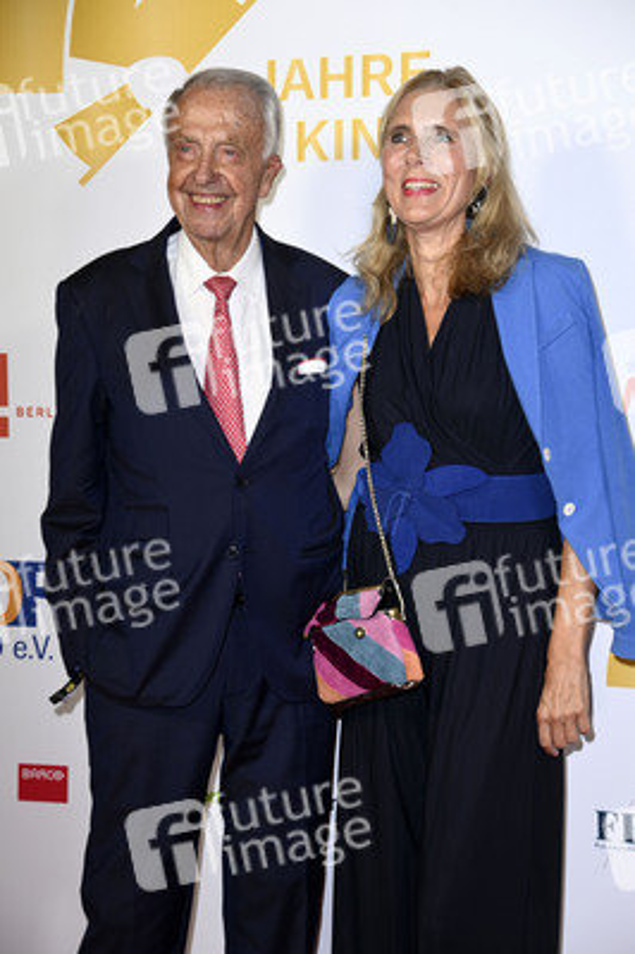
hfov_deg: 15.2
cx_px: 318
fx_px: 2385
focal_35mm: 90
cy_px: 477
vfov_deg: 22.6
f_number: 5.6
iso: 640
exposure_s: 1/200
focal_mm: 90
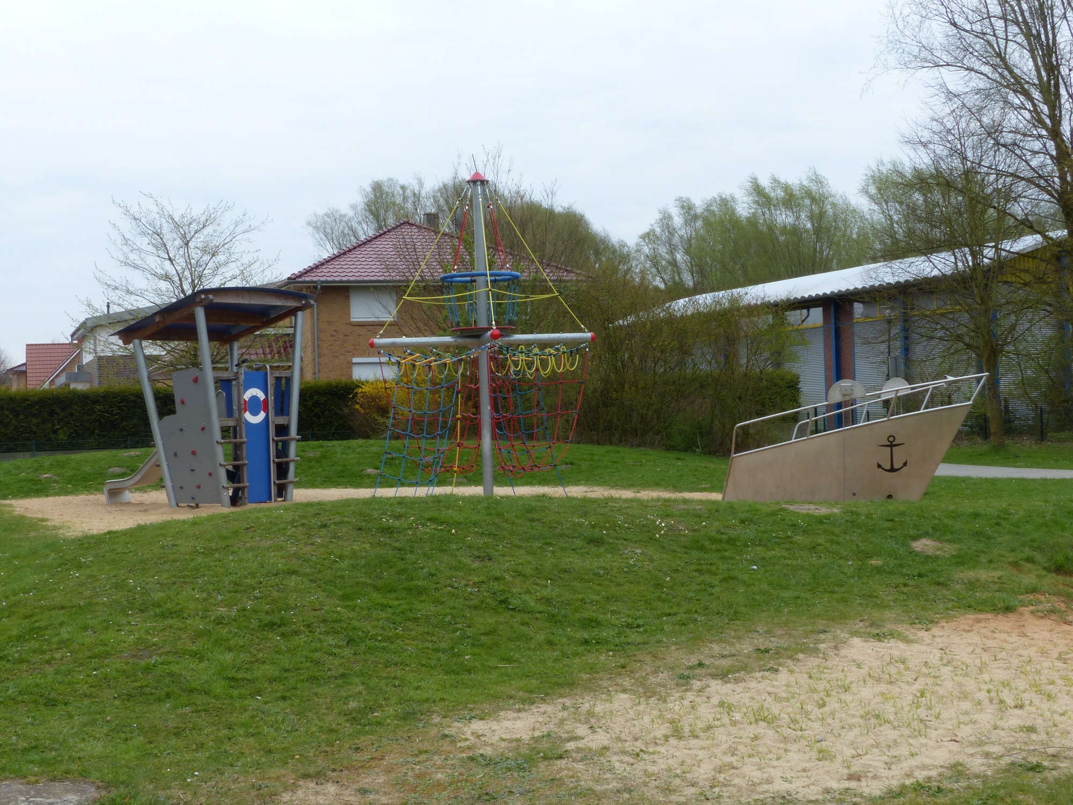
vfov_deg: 29.7
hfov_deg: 38.9
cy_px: 402
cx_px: 536
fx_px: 1519
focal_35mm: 49
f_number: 8
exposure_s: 1/60
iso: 100
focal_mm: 8.7
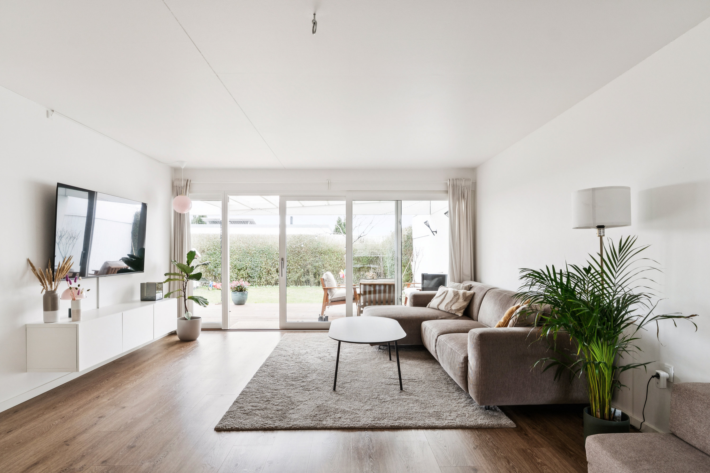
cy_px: 236
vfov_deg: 62.8
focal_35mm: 20
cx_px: 355
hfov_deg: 85.0
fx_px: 388
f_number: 7.1
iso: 250
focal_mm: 13.1
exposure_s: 1/20
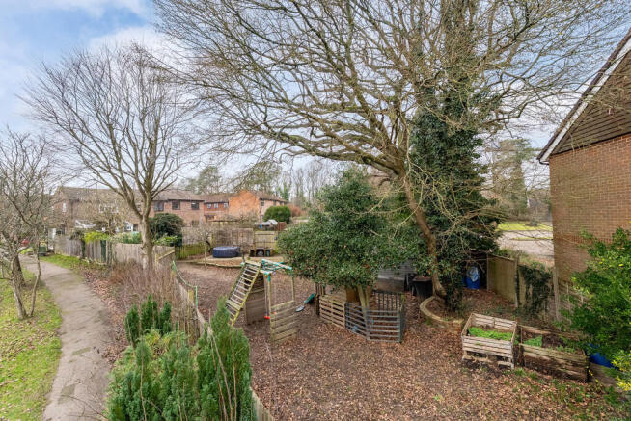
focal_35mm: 16
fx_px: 289
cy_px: 210
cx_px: 316
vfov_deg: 72.1
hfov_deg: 94.9
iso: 2000
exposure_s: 1/800
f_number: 7.1
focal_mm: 16.5
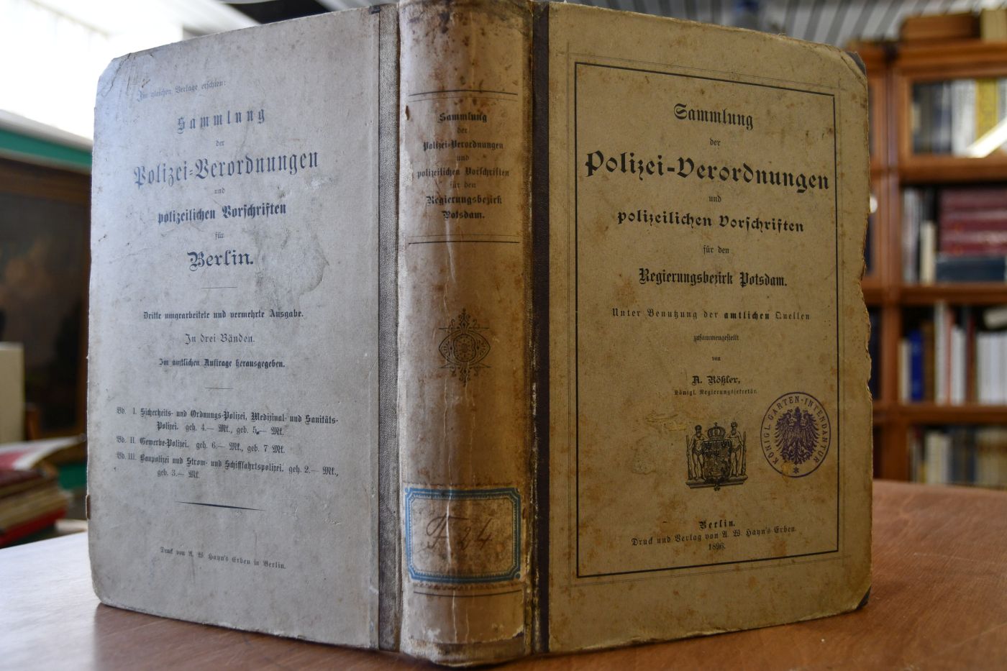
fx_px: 839
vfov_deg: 43.6
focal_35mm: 30
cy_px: 336
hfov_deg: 61.9
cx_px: 504
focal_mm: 20
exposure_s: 1/160
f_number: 3.5
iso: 800
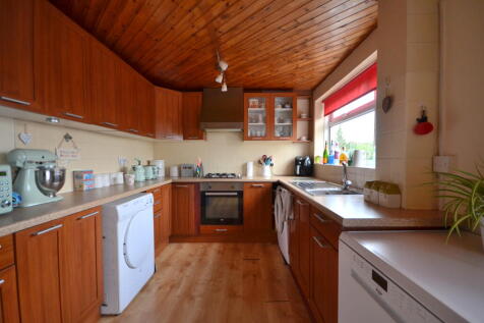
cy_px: 162
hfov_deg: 100.4
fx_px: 202
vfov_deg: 77.3
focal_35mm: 15
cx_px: 242
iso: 500
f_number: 4
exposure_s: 1/60
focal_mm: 10
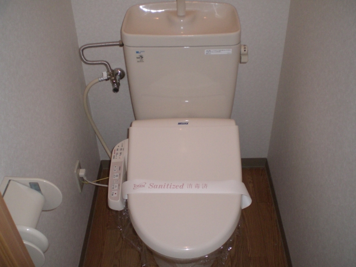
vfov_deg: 37.7
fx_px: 391
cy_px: 134
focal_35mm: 38
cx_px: 178
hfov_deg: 49.0
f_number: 3.1
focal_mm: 6.3
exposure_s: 1/60
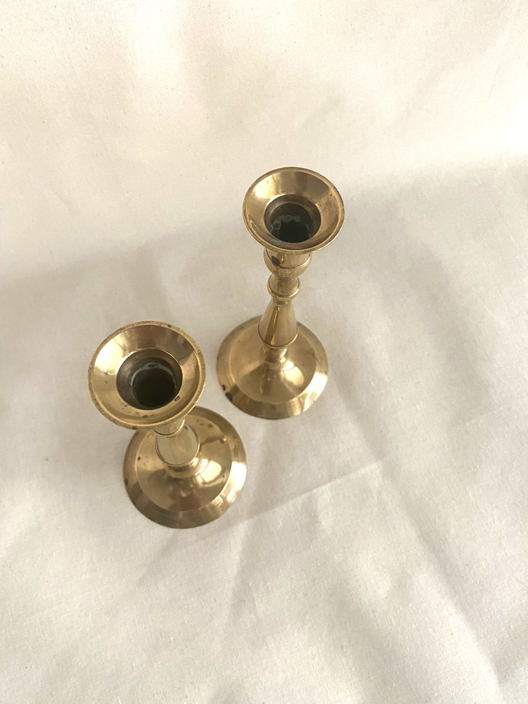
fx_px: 529
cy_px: 352
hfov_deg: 53.1
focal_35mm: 26
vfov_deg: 67.3
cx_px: 264
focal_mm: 4.25
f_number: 1.8
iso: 320
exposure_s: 1/60
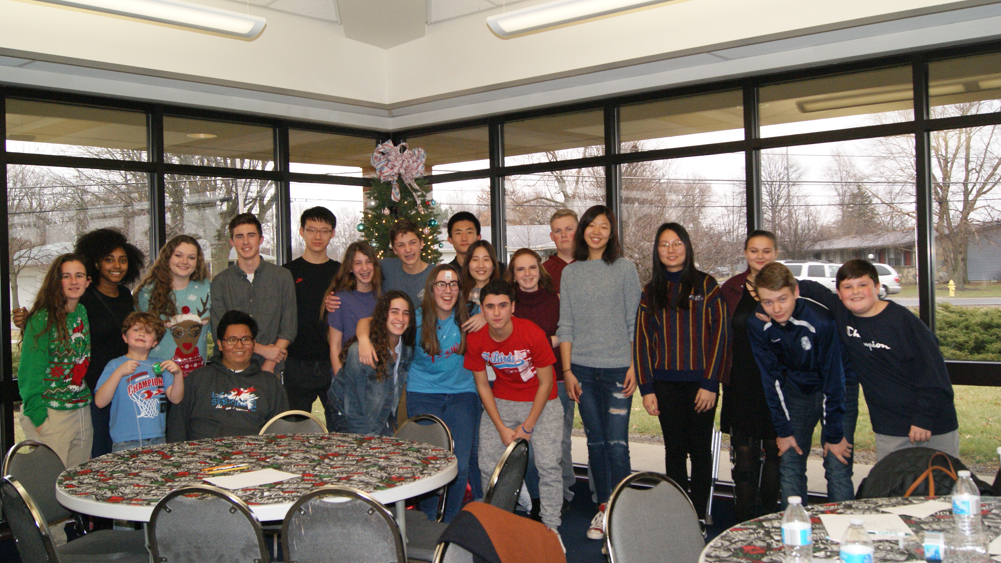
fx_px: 1009
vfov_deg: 31.2
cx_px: 503
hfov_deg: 52.8
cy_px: 274
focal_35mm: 38
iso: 400
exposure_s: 1/80
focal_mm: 24
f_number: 5.6
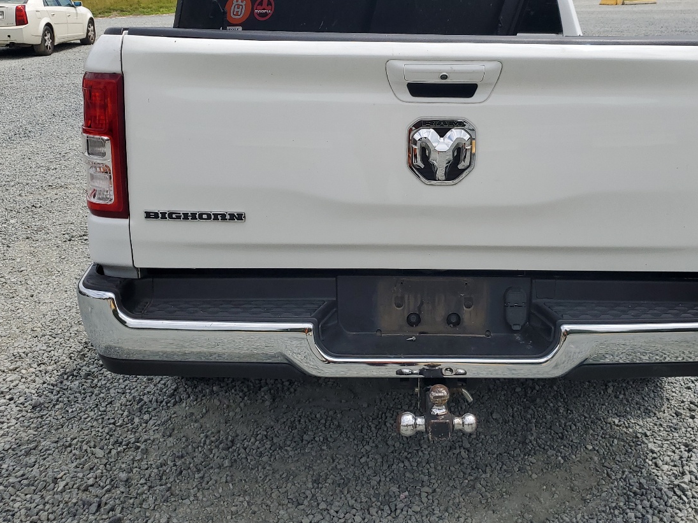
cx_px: 410
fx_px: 766
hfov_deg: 48.8
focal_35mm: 38
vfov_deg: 37.4
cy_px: 189
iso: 50
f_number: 1.5
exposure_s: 1/5000
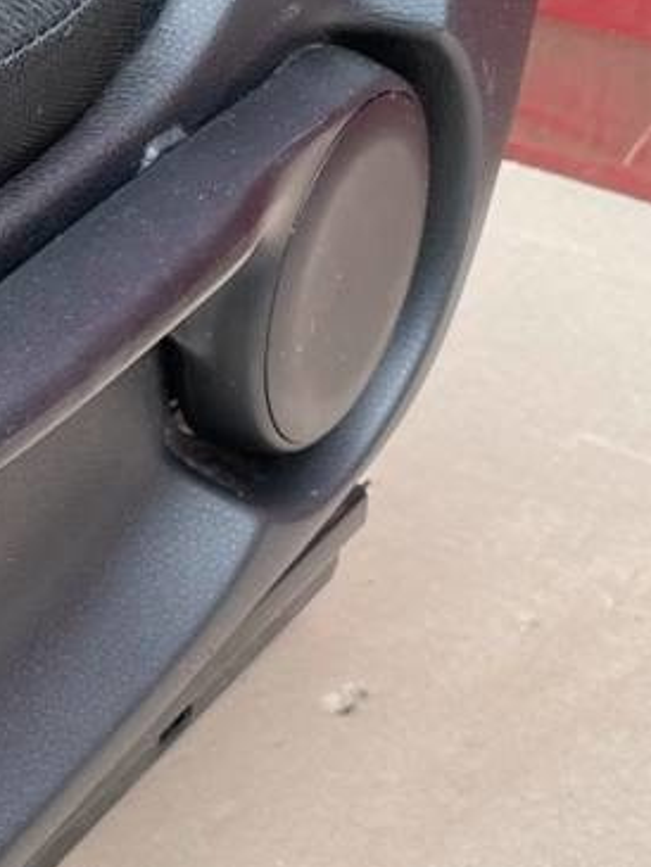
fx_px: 2857
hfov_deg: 12.5
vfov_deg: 17.3
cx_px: -259
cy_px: 447
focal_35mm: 114
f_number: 1.6
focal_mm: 4.2
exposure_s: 1/191
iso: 32
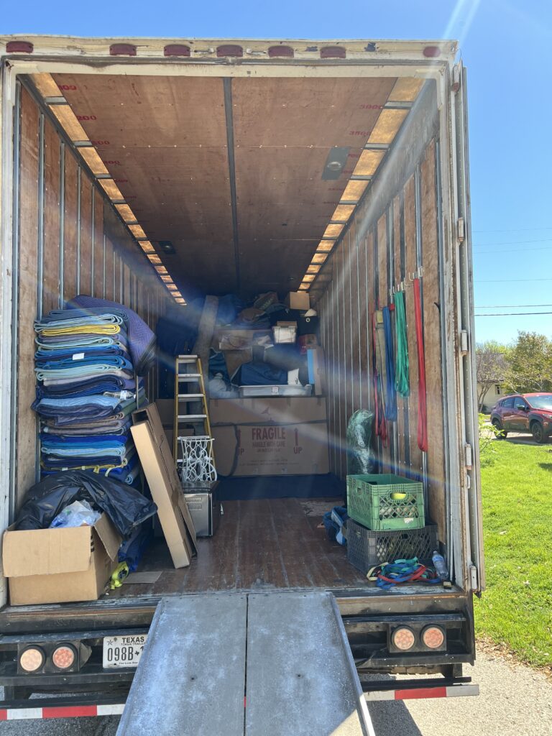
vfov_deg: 67.3
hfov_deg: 53.1
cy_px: 368
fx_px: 553
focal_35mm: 26
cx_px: 276
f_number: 1.5
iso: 50
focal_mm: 5.7
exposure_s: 1/632
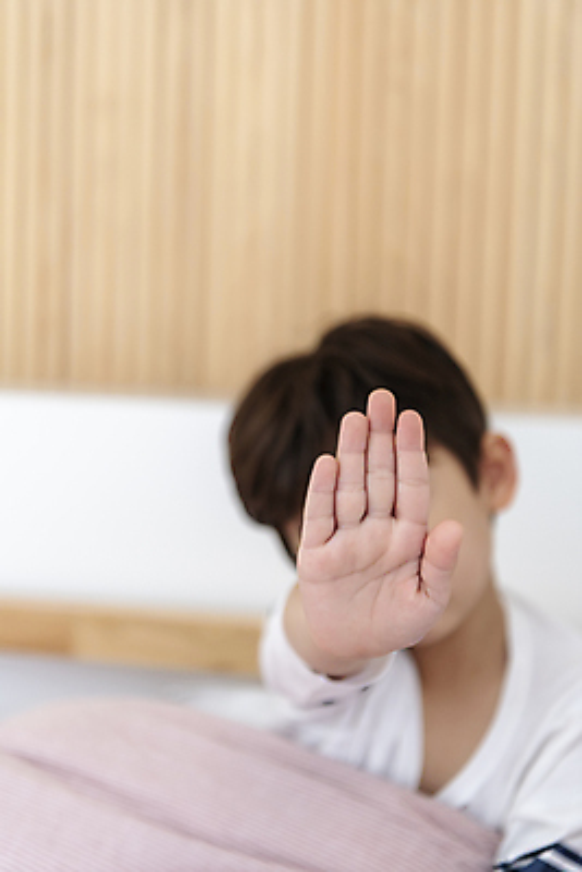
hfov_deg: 21.9
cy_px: 436
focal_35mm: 62
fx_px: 1502
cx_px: 291
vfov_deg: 32.4
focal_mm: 62
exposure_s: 1/60
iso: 400
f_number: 2.8
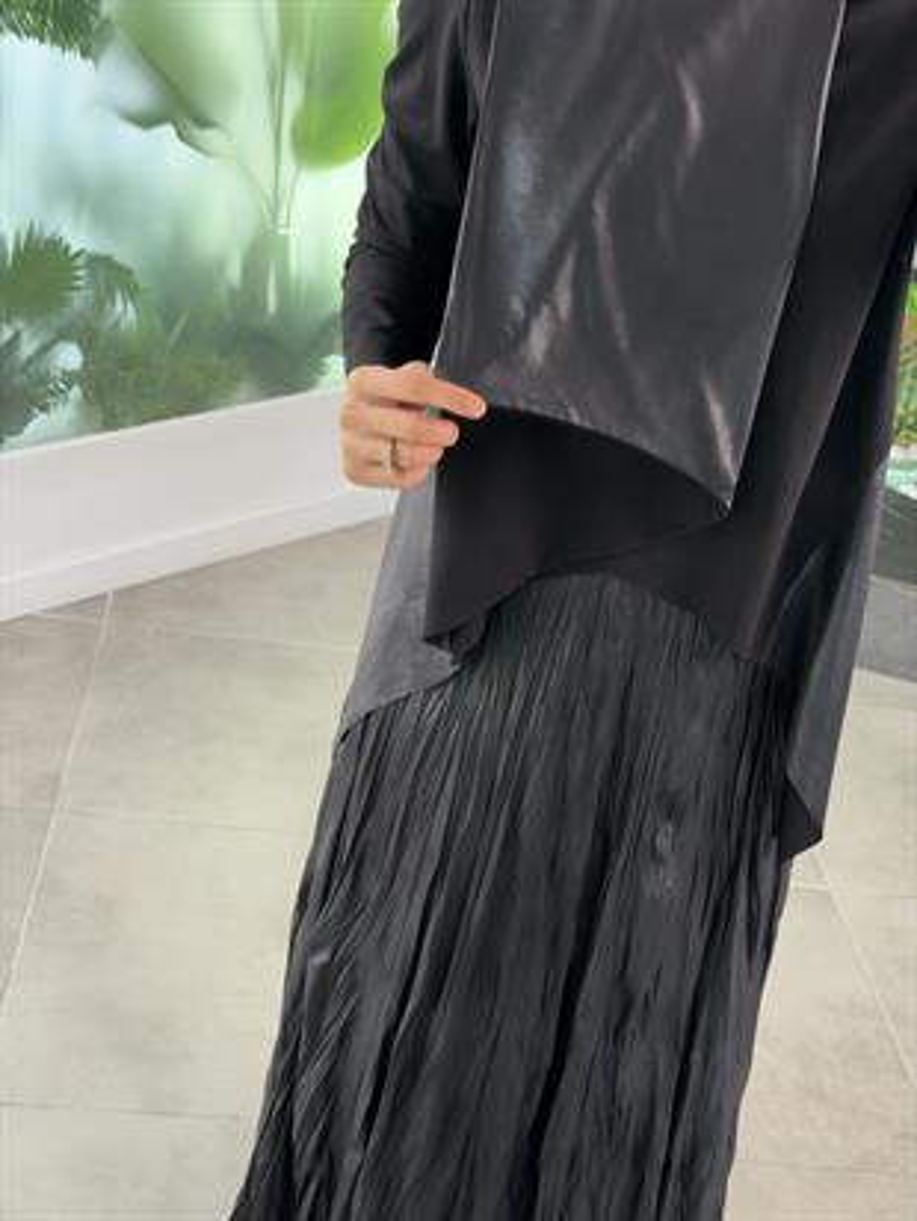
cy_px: 610
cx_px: 458
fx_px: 1695
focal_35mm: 48
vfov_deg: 39.6
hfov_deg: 30.3
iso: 100
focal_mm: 6.76
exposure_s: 1/100
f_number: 1.78
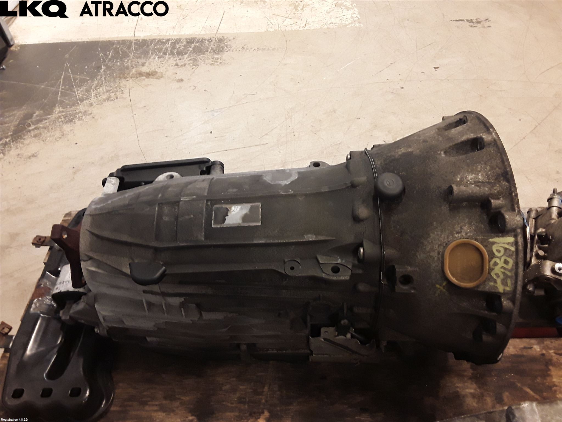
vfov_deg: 49.7
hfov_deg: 63.4
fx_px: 455
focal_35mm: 28
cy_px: 211
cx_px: 281
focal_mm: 2.91
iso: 125
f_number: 1.9
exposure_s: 1/50
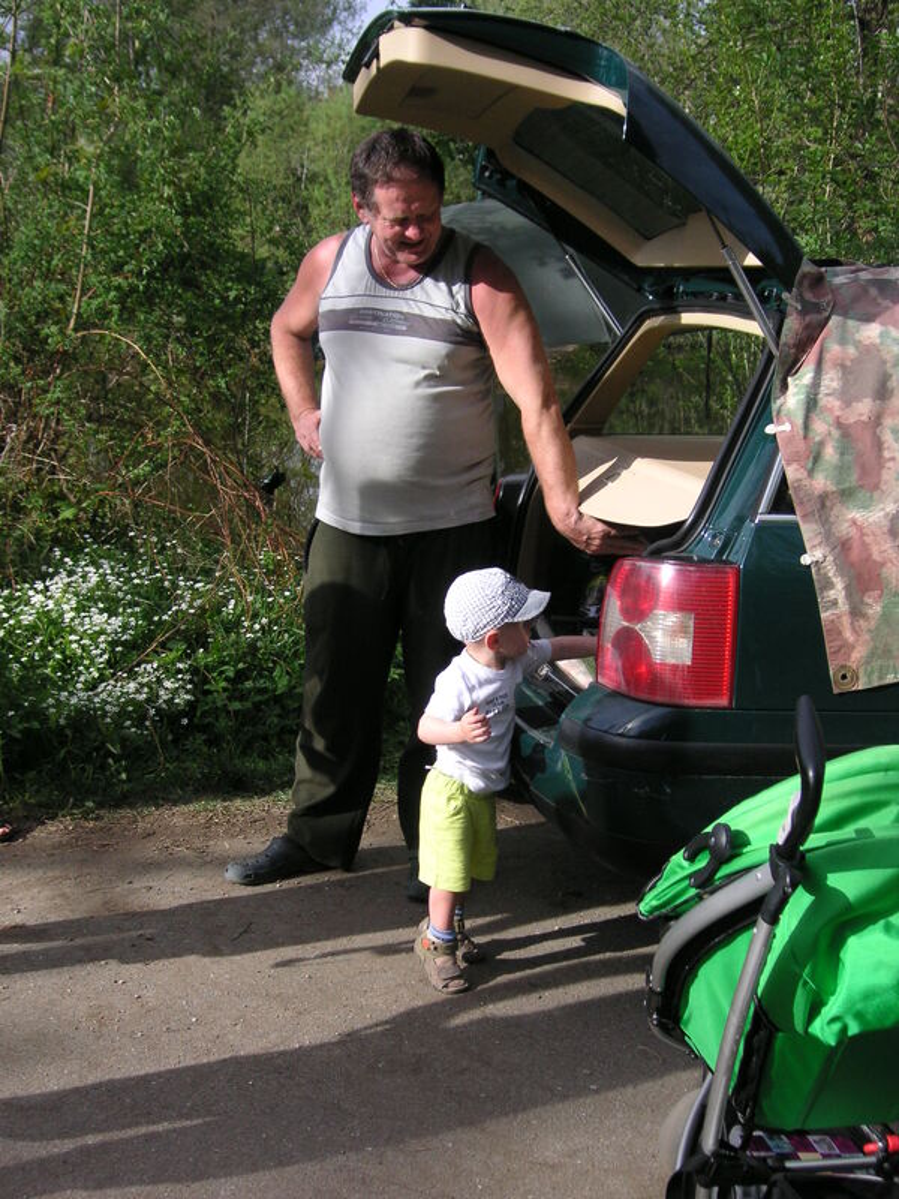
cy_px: 600
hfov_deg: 30.9
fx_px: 1627
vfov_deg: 40.4
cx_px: 450
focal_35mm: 47
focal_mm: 7.8
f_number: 3.3
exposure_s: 1/750
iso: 50
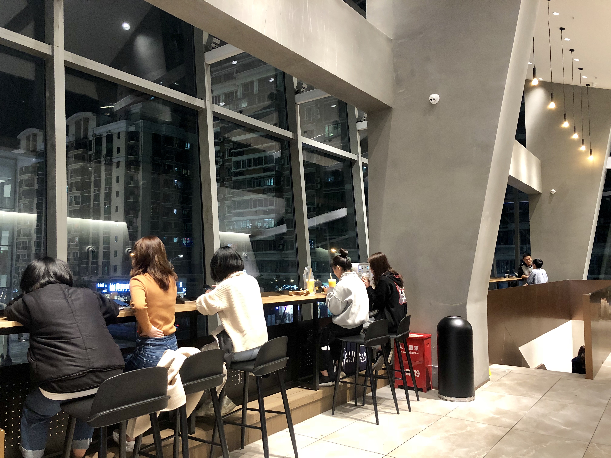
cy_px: 229
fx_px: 494
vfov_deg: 49.7
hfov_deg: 63.4
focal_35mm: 28
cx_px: 306
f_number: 1.8
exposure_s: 1/17
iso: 100
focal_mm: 4
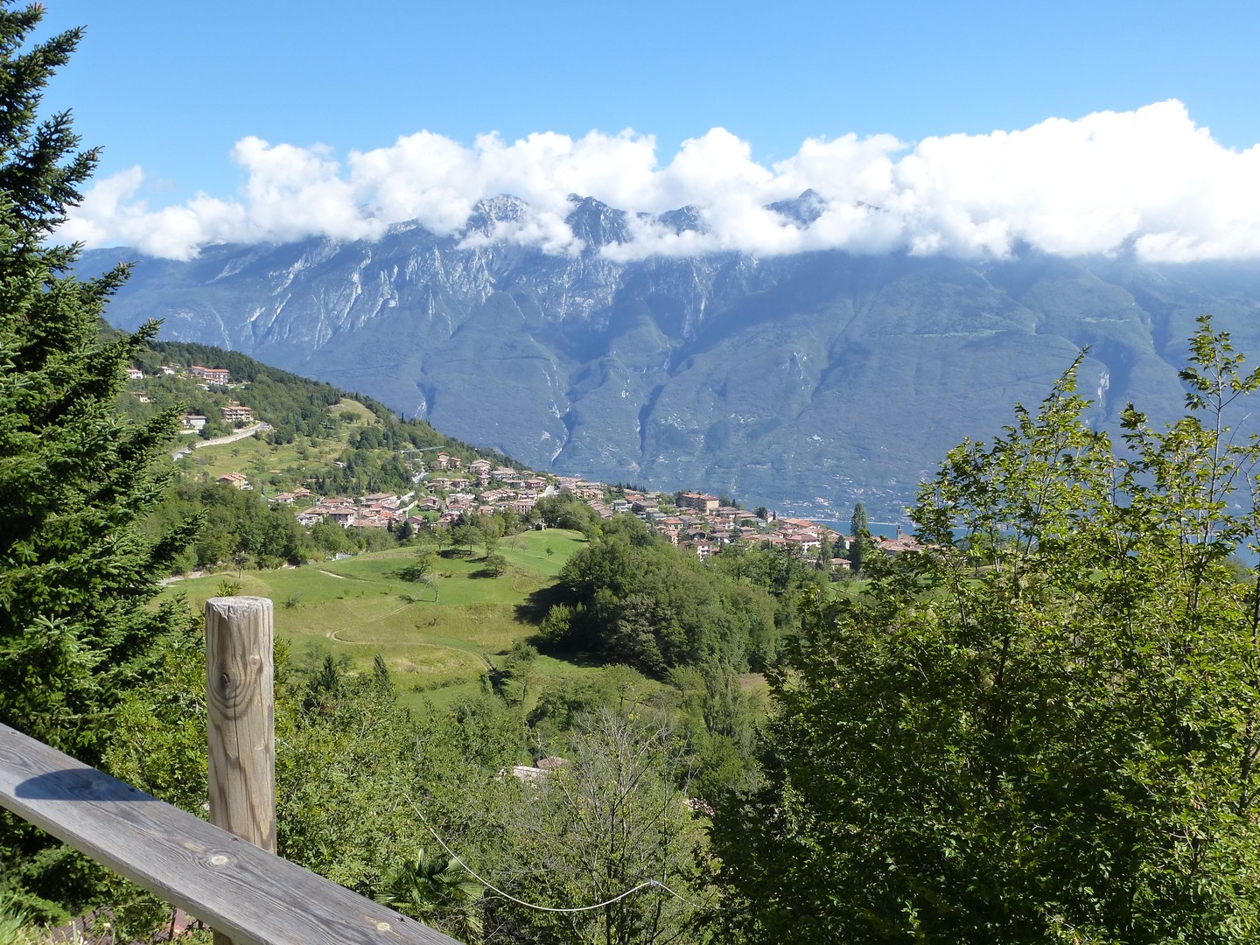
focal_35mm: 33
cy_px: 472
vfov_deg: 42.9
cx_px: 630
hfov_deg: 55.4
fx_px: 1201
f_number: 4
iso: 160
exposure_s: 1/500
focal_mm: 5.9
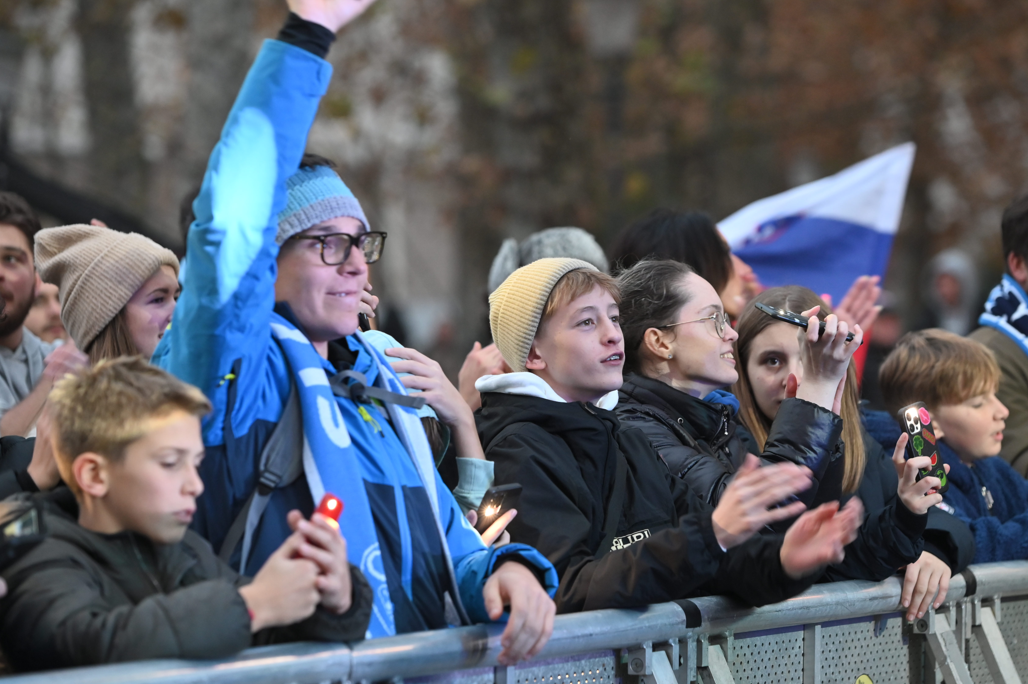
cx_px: 571
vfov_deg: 7.6
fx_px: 5137
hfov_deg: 11.4
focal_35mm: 180
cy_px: 332
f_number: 3.2
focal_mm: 145
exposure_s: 1/100
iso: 1600
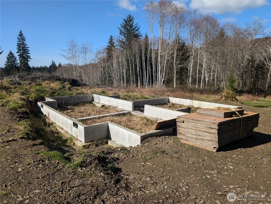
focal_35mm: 24
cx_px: 136
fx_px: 188
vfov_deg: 56.9
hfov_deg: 71.5
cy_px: 102
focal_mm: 6.9
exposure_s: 1/1497
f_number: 1.68
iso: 21
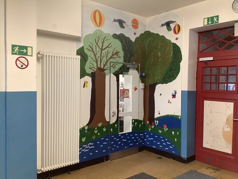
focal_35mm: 31
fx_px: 213
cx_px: 119
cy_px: 90
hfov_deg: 58.4
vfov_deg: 45.4
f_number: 2.4
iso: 250
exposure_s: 1/33
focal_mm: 3.3
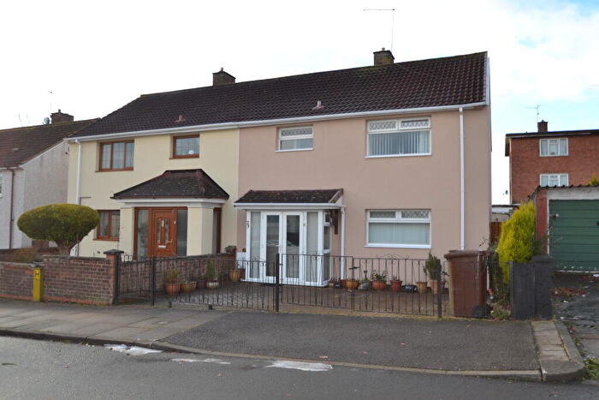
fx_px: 449
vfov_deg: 47.9
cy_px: 200
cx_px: 300
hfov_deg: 67.4
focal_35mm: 27
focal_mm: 18
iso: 100
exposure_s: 1/160
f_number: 4.2
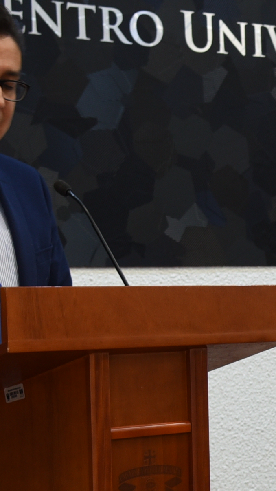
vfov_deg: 14.3
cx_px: 540
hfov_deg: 7.8
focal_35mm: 149
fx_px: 1938
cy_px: 447
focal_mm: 38
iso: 500
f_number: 4.5
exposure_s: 1/8
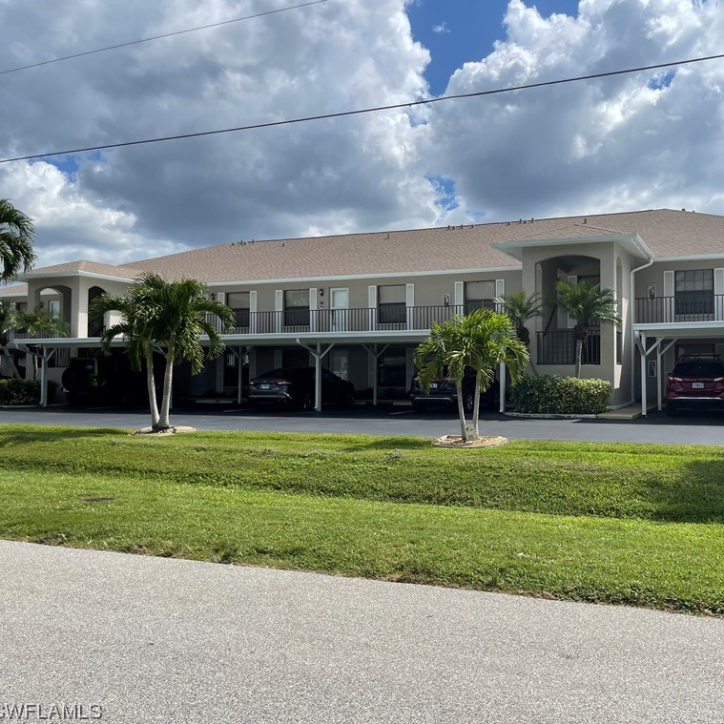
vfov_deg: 52.5
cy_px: 361
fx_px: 734
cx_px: 474
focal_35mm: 31
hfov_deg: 51.7
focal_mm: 5.1
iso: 32
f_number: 1.6
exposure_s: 1/5618
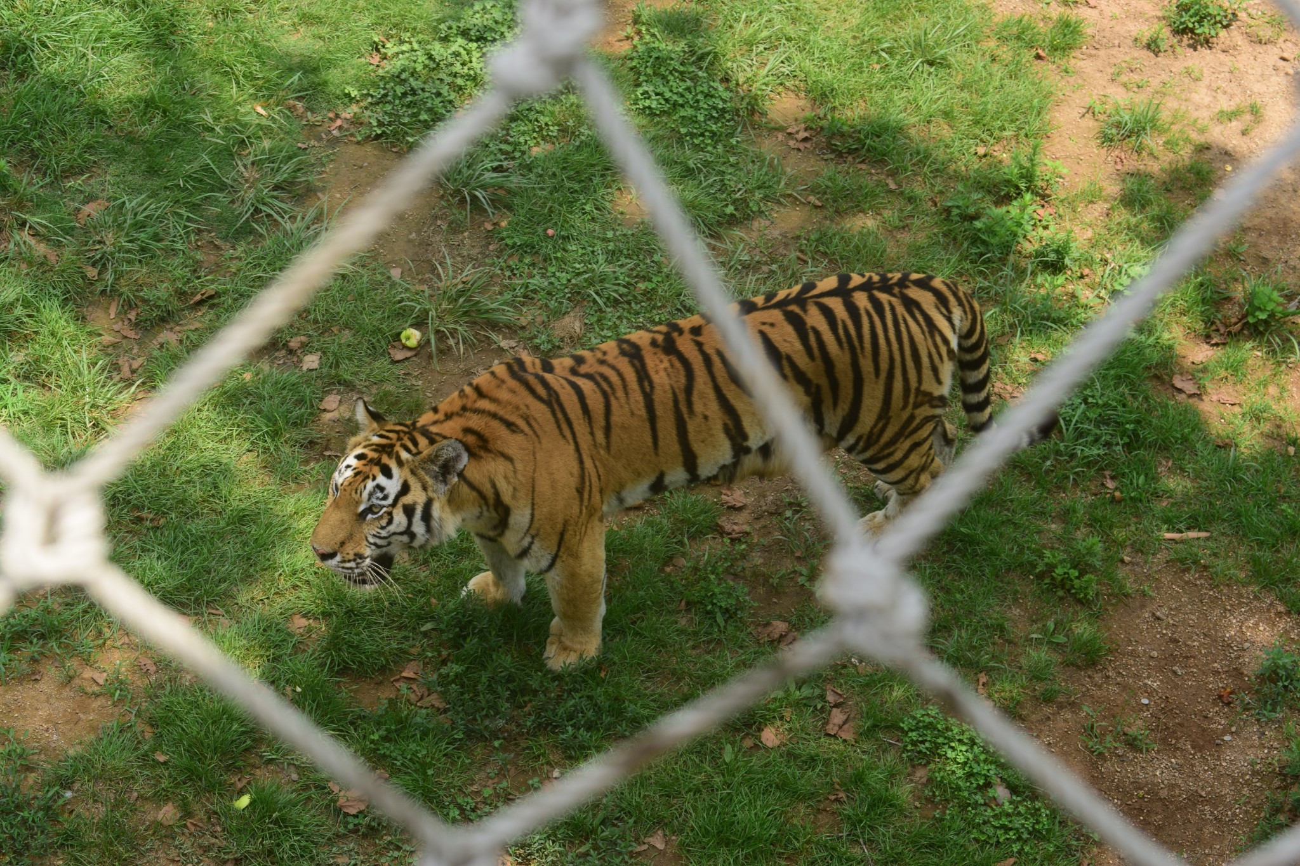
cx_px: 650
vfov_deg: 16.6
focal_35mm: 82
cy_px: 433
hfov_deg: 24.6
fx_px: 2979
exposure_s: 1/160
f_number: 8
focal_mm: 55
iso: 100
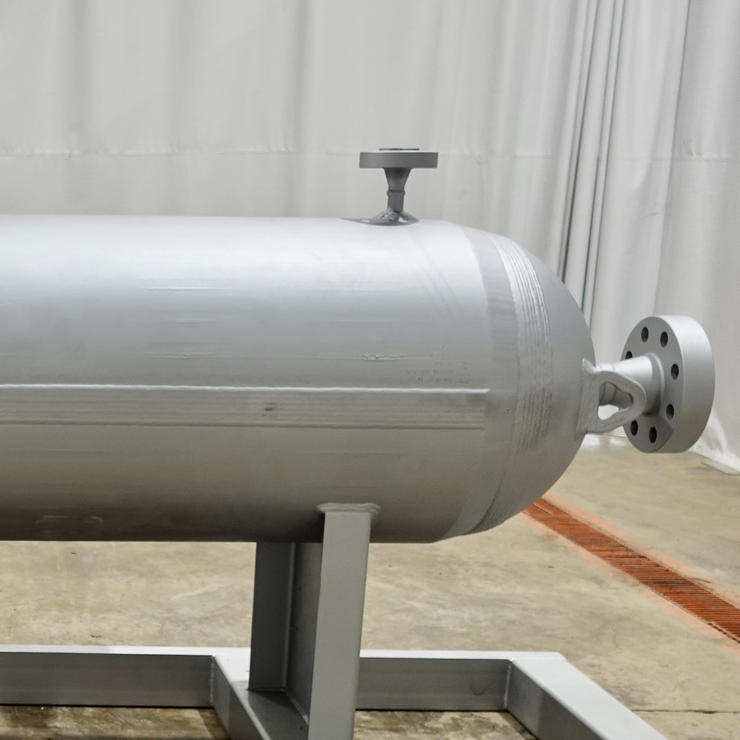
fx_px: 1451
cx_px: -87
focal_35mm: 60
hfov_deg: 26.2
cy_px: 511
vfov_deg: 28.4
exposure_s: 1/30
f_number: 2
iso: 125
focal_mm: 9.4
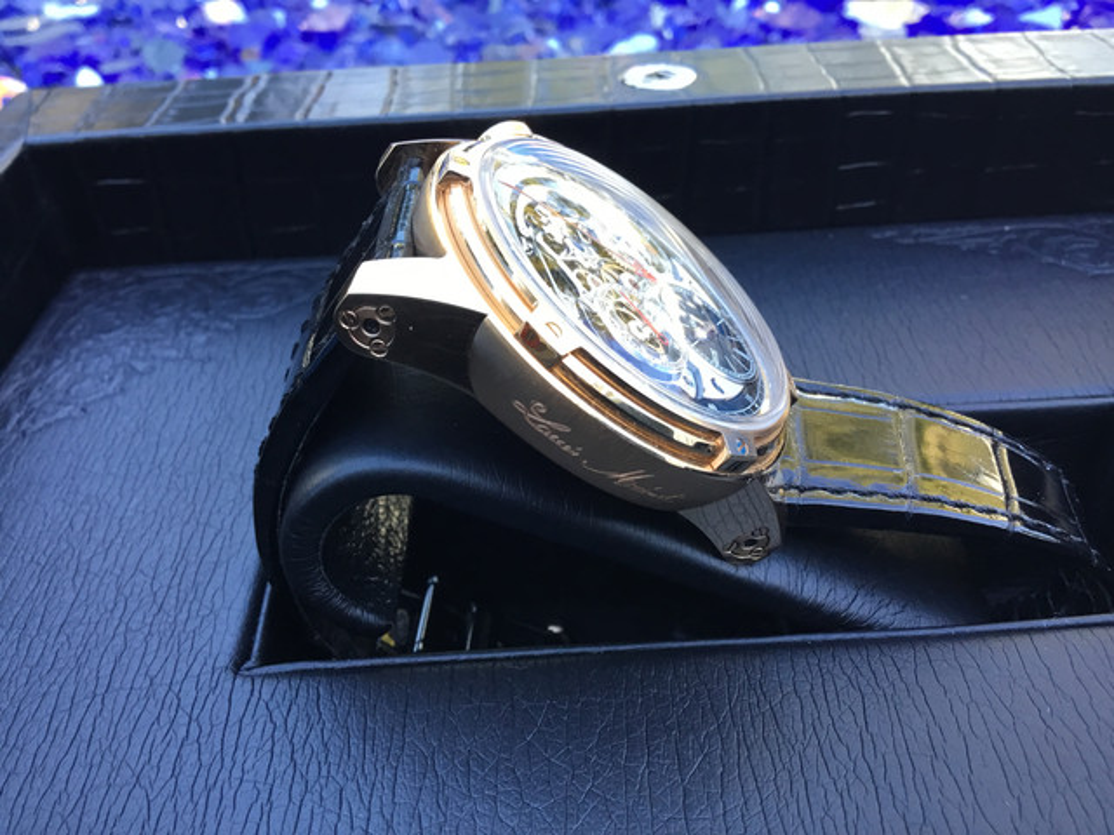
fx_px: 998
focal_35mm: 31
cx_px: 557
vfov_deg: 45.4
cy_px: 418
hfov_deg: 58.4
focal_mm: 3.3
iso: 25
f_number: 2.4
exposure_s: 1/30
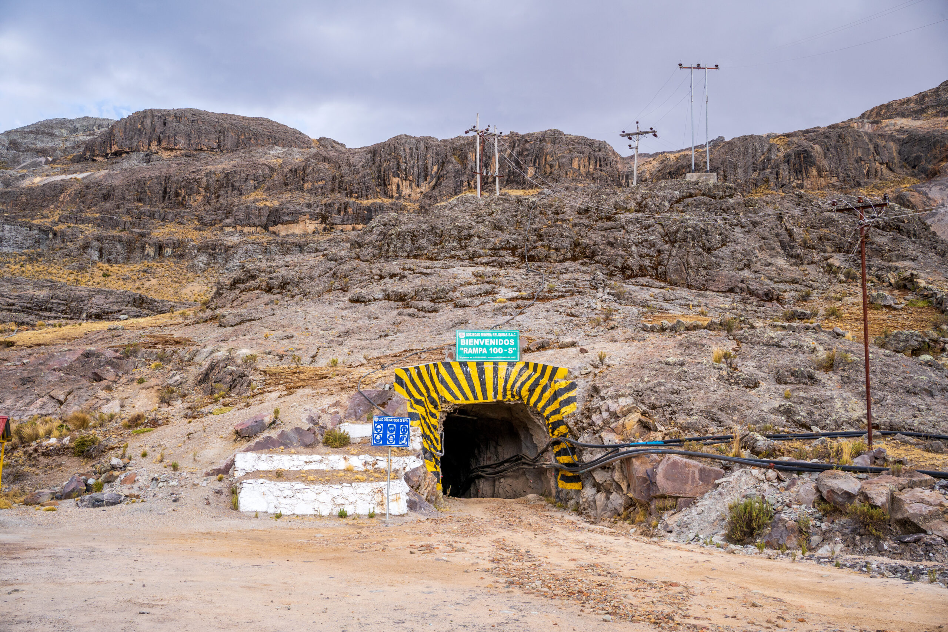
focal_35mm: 35
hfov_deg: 54.4
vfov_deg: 37.9
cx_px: 474
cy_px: 316
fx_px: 922
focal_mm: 35
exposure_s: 1/100
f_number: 13
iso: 320
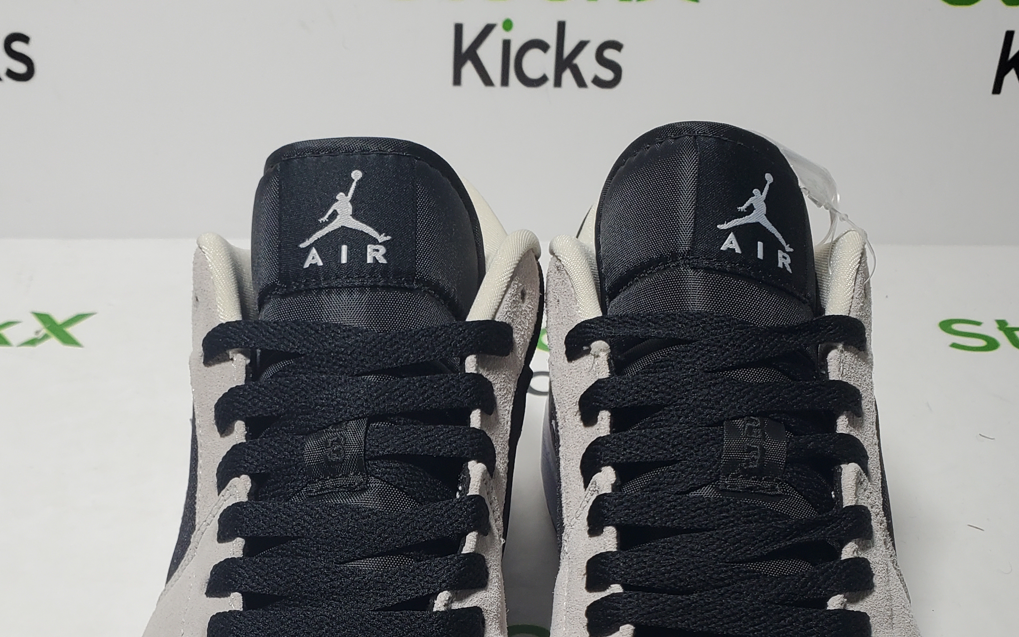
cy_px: 651
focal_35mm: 48
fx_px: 1333
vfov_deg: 25.4
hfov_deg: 41.8
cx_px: 457
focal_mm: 4.3
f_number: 2.4
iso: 50
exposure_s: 1/237
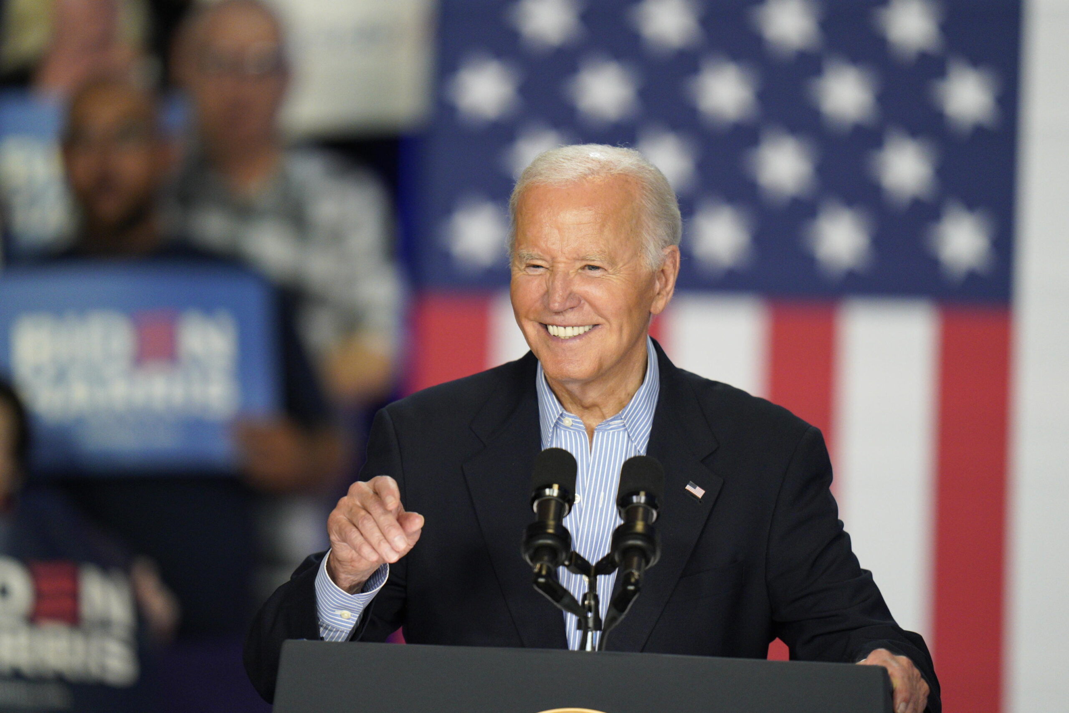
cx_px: 534
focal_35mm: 400
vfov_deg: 3.4
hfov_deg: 5.2
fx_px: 11878
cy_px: 356
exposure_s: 1/640
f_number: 2.8
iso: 2500
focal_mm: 400
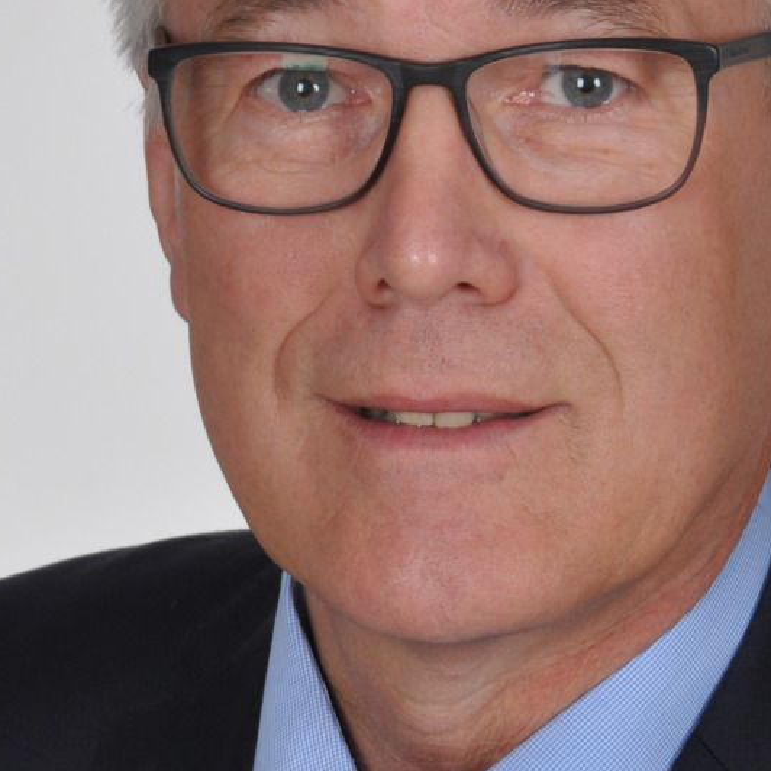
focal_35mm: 270
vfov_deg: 6.5
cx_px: 530
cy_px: 599
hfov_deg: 6.5
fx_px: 6794
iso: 320
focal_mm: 55
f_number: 10
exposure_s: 1/200
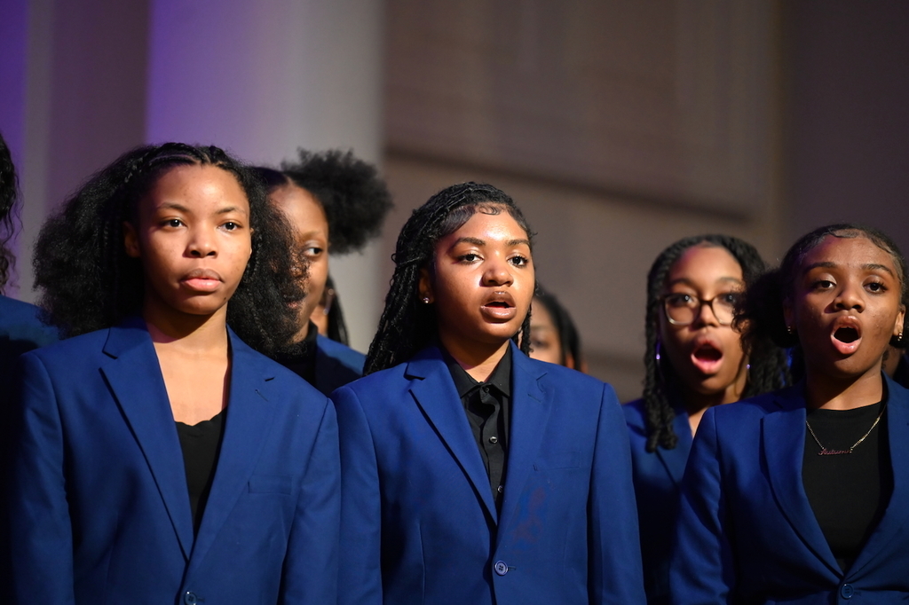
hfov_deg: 10.3
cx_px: 454
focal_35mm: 200
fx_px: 5048
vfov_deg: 6.9
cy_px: 302
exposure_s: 1/160
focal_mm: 200
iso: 3200
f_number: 2.8
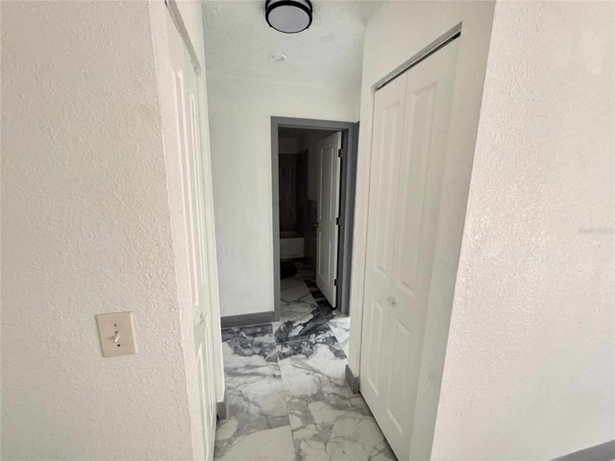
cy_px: 230
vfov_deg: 85.7
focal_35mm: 14
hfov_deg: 102.1
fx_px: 249
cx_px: 308
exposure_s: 1/99
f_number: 2.2
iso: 320
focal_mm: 2.22
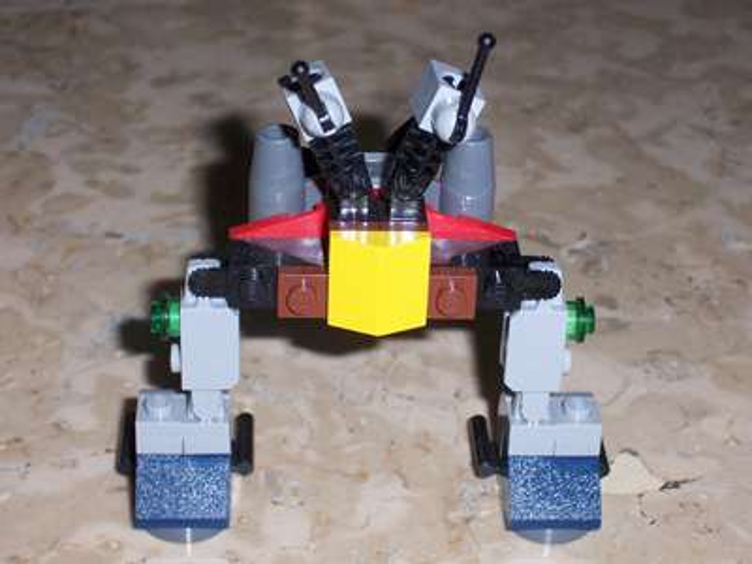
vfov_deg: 17.0
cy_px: 282
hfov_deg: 22.5
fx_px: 1890
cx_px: 376
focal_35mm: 87
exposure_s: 1/100
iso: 125
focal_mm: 14.9
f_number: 4.5
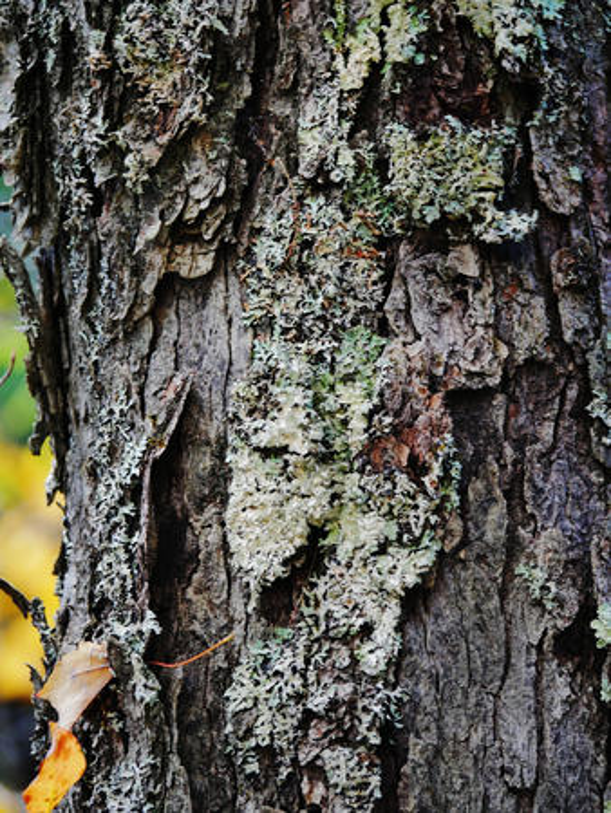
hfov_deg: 7.4
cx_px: 306
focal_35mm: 200
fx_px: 4702
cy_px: 406
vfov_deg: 9.9
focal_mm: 100
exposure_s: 1/250
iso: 1000
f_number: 4
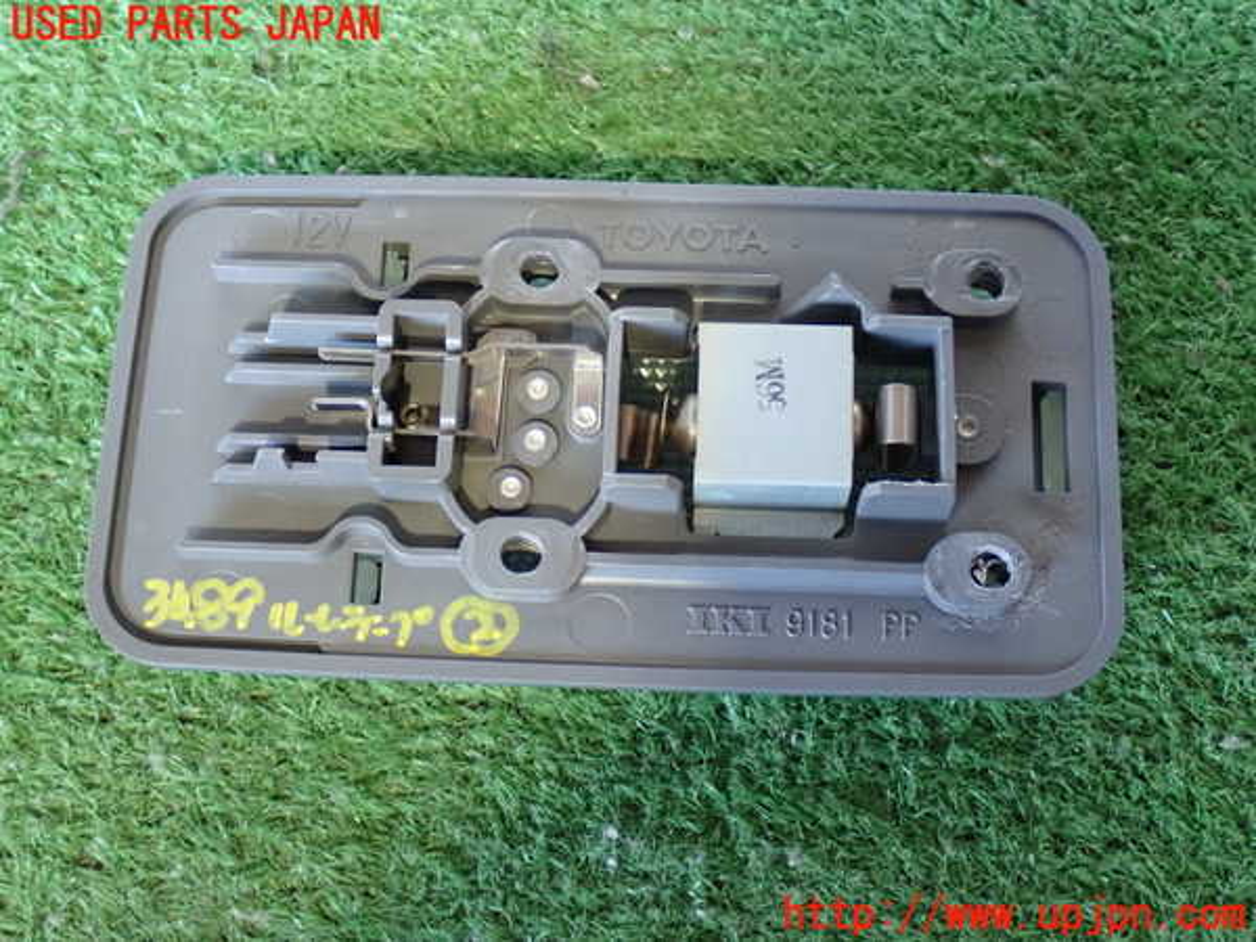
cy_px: 471
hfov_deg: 35.5
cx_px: 628
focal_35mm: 54
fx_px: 1959
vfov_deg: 27.0
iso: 800
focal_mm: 9.65
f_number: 3.3
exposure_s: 1/20
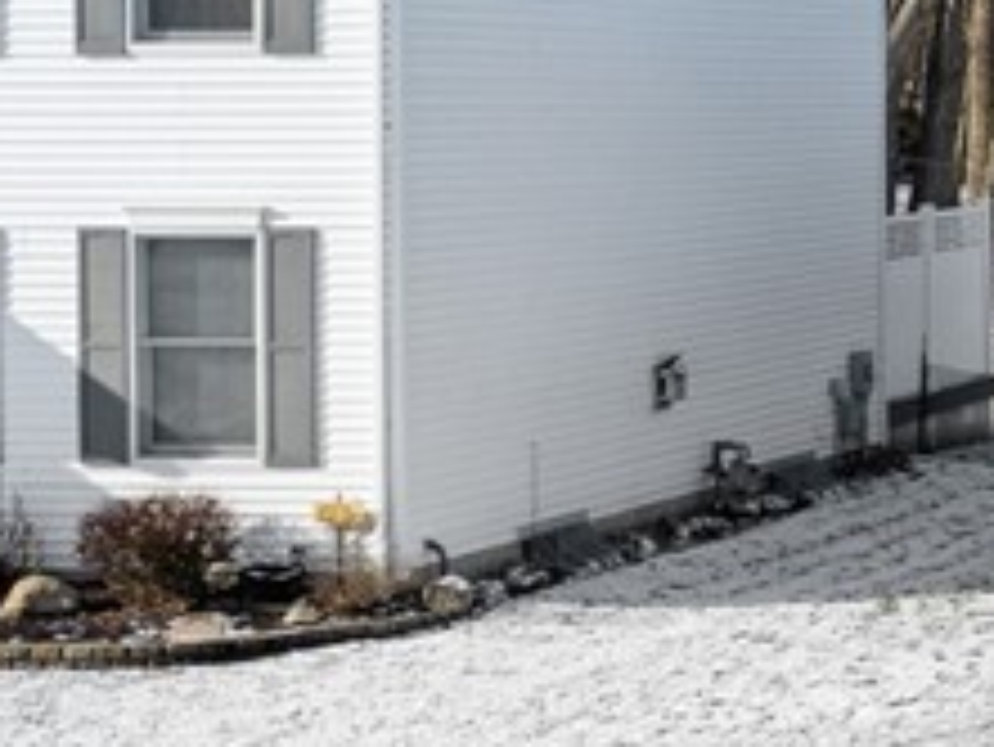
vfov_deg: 13.3
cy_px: 320
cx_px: 2208
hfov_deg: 13.9
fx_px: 3189
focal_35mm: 111
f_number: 2.8
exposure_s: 1/2500
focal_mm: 12.3
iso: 100
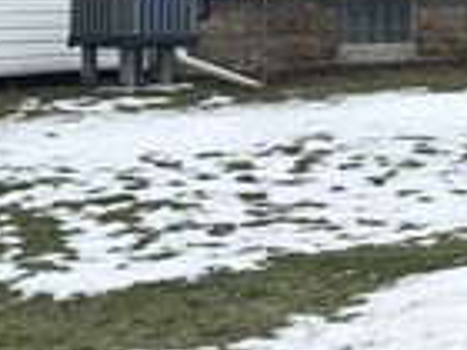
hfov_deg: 11.4
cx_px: 487
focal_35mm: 171
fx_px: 2307
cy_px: -252
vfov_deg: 8.4
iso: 64
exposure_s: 1/2611
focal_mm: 6.76
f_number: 1.78
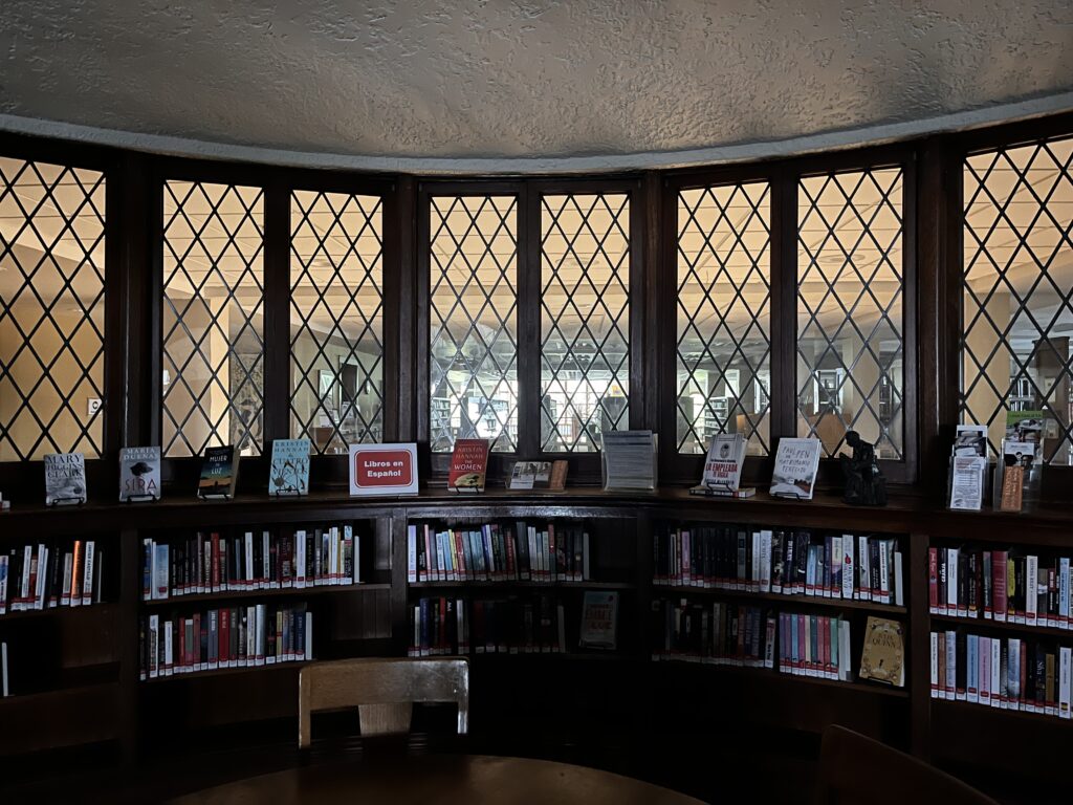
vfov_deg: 53.1
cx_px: 536
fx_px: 806
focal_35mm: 26
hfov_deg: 67.3
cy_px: 402
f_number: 1.6
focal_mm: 5.1
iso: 640
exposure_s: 1/9
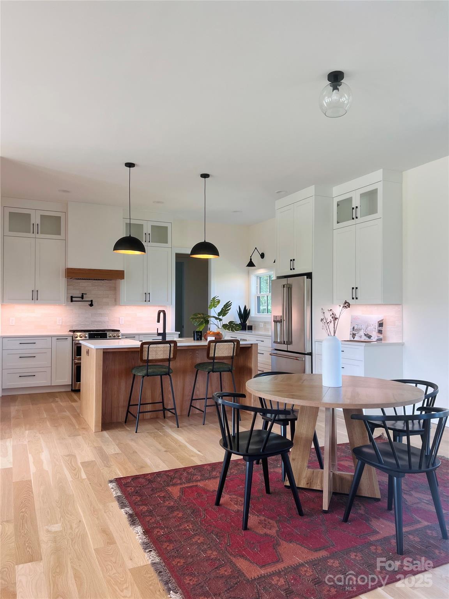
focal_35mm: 26
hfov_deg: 53.1
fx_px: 450
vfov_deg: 67.3
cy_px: 300
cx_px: 224
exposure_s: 1/149
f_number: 1.5
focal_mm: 5.7
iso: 64
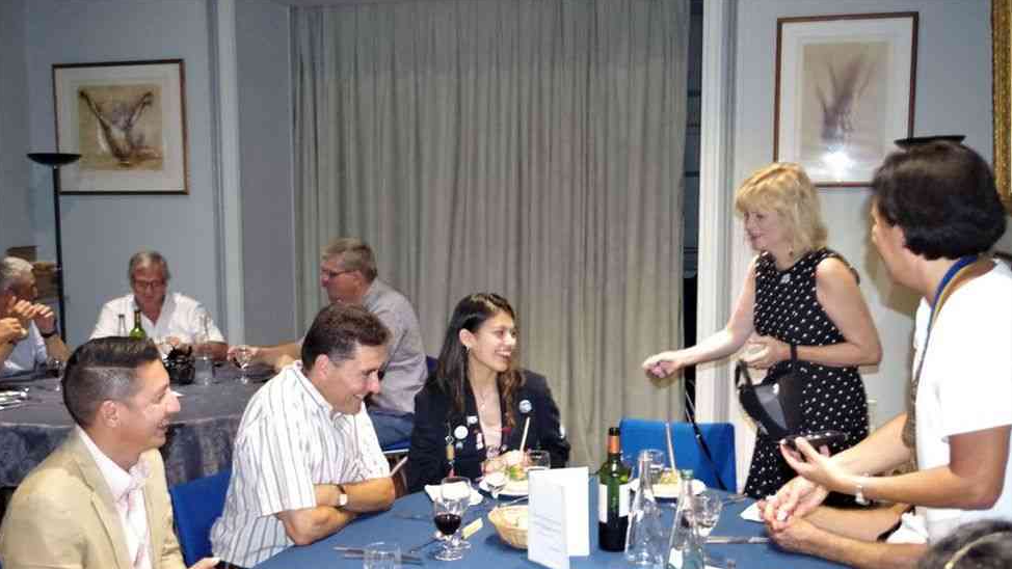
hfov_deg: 49.4
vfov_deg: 29.0
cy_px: 333
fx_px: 1100
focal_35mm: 41
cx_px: 505
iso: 3200
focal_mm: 26.25
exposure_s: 1/30
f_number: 4
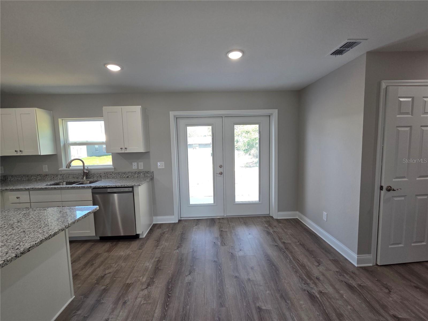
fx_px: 161
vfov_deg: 89.9
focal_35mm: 13
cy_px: 160
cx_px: 214
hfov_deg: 106.2
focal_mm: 2.2
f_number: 2.2
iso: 64
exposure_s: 1/120
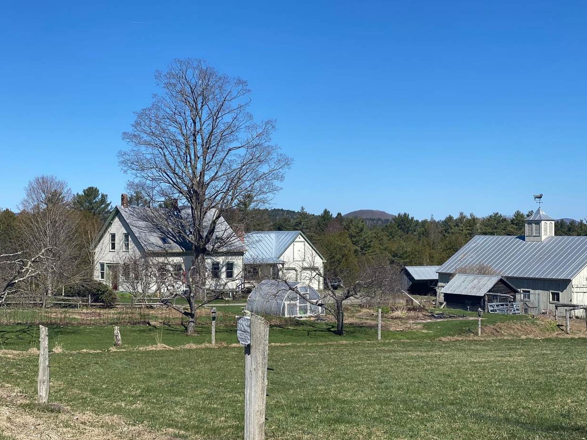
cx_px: 301
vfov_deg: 27.0
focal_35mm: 54
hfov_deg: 35.6
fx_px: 915
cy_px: 221
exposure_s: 1/1996
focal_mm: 6
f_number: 2
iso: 20
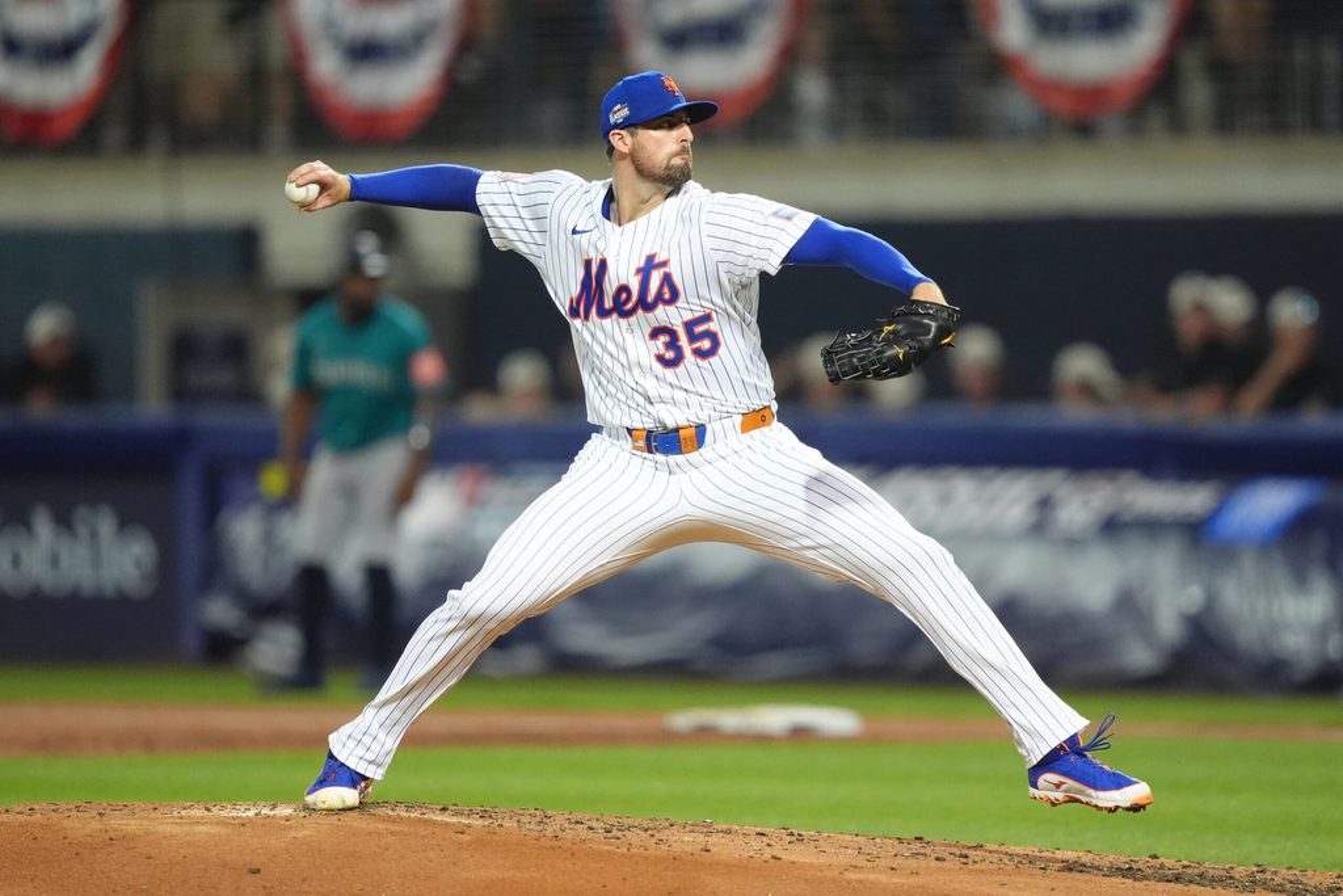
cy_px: 448
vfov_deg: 3.4
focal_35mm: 400
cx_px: 672
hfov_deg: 5.2
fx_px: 14923
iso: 5000
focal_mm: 400
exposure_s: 1/2000
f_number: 2.8
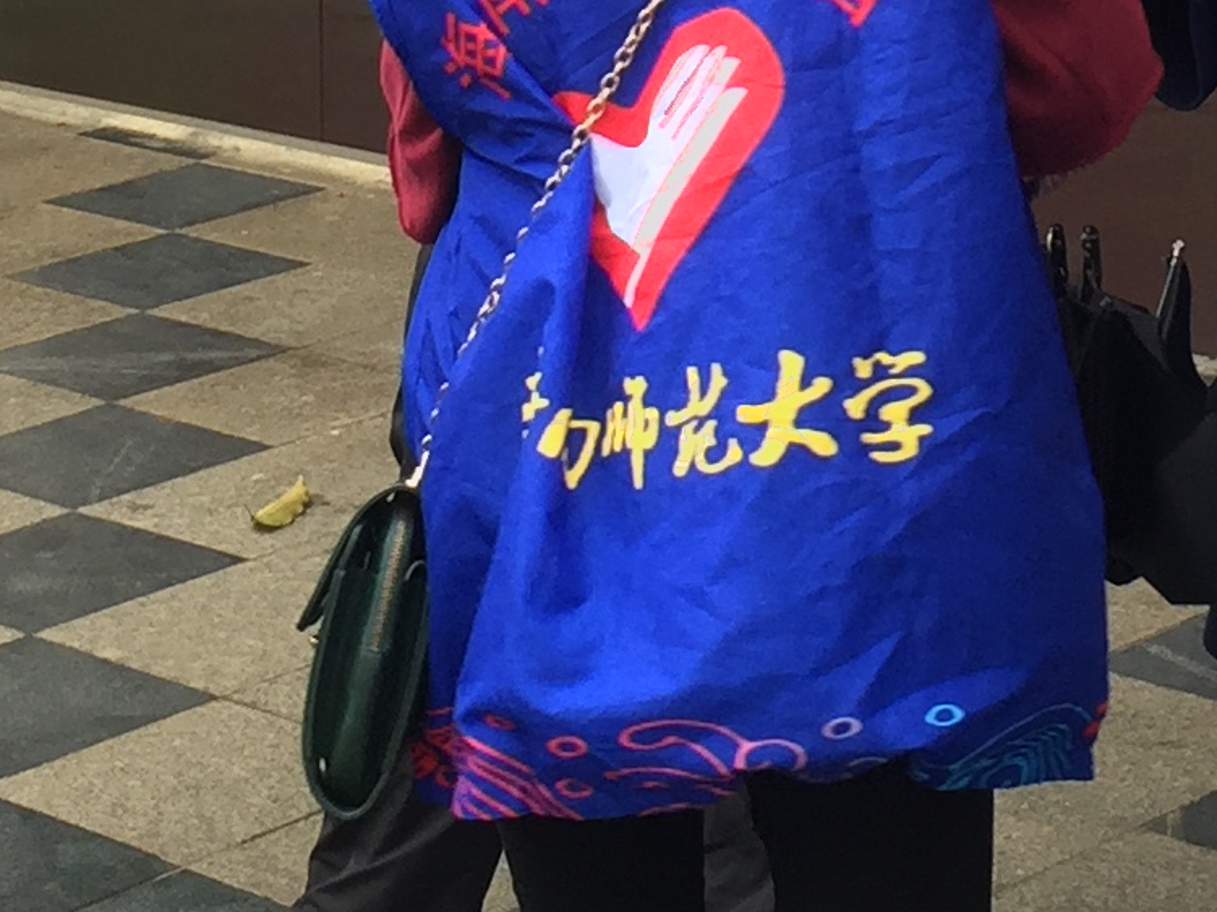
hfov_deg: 15.6
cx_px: 637
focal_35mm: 126
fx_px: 4429
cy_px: -371
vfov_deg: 11.4
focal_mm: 4.15
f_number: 2.2
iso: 32
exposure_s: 1/100
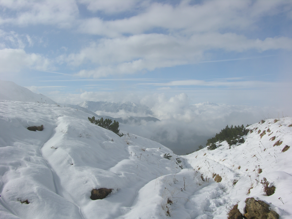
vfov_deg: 40.7
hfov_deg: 52.6
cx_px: 146
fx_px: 295
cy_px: 110
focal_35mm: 35
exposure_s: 1/314
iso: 50
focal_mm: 8.9
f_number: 8
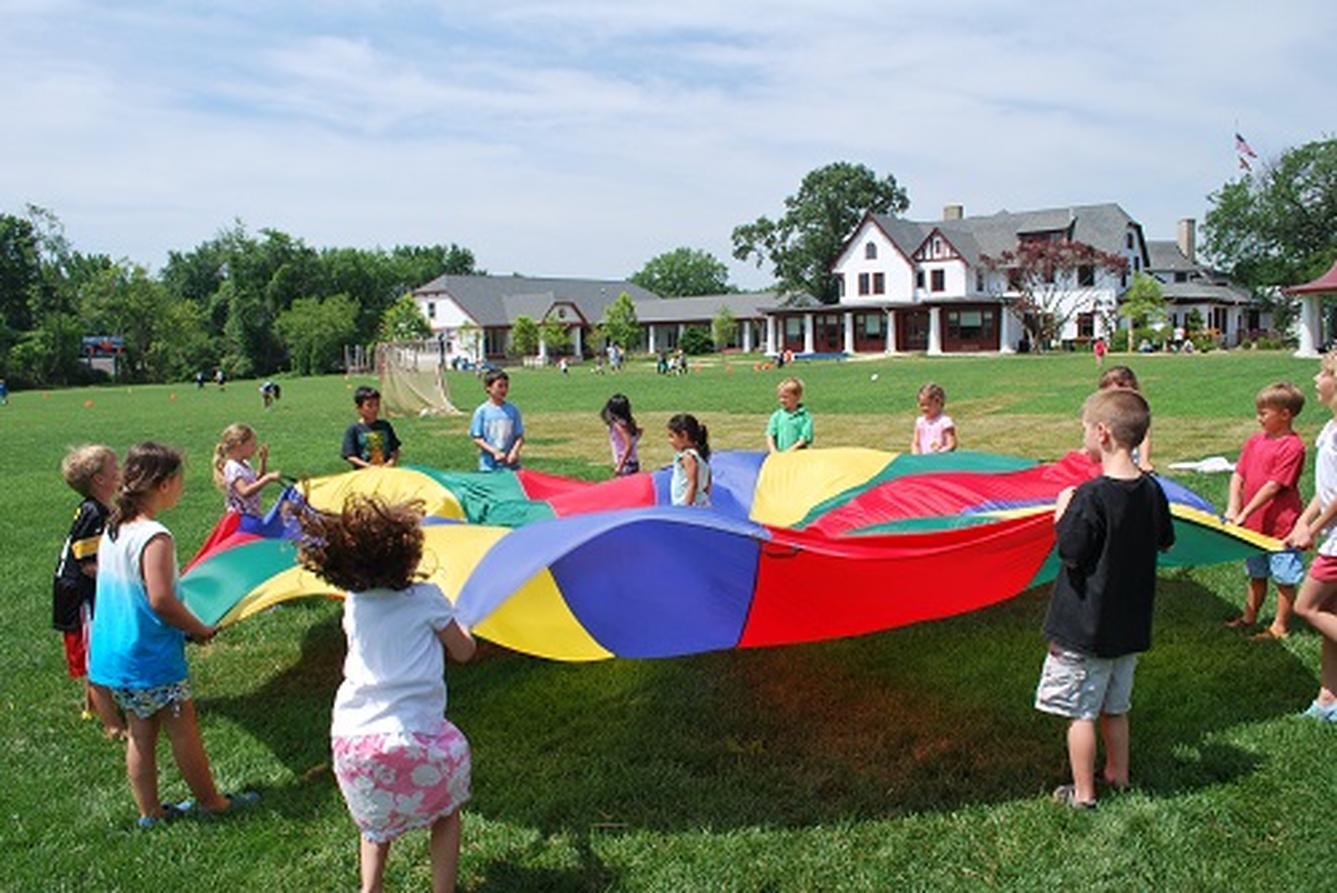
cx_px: 668
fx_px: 1003
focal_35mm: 27
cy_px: 446
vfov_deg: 48.0
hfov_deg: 67.4
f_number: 8
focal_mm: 18
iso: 100
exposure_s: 1/250
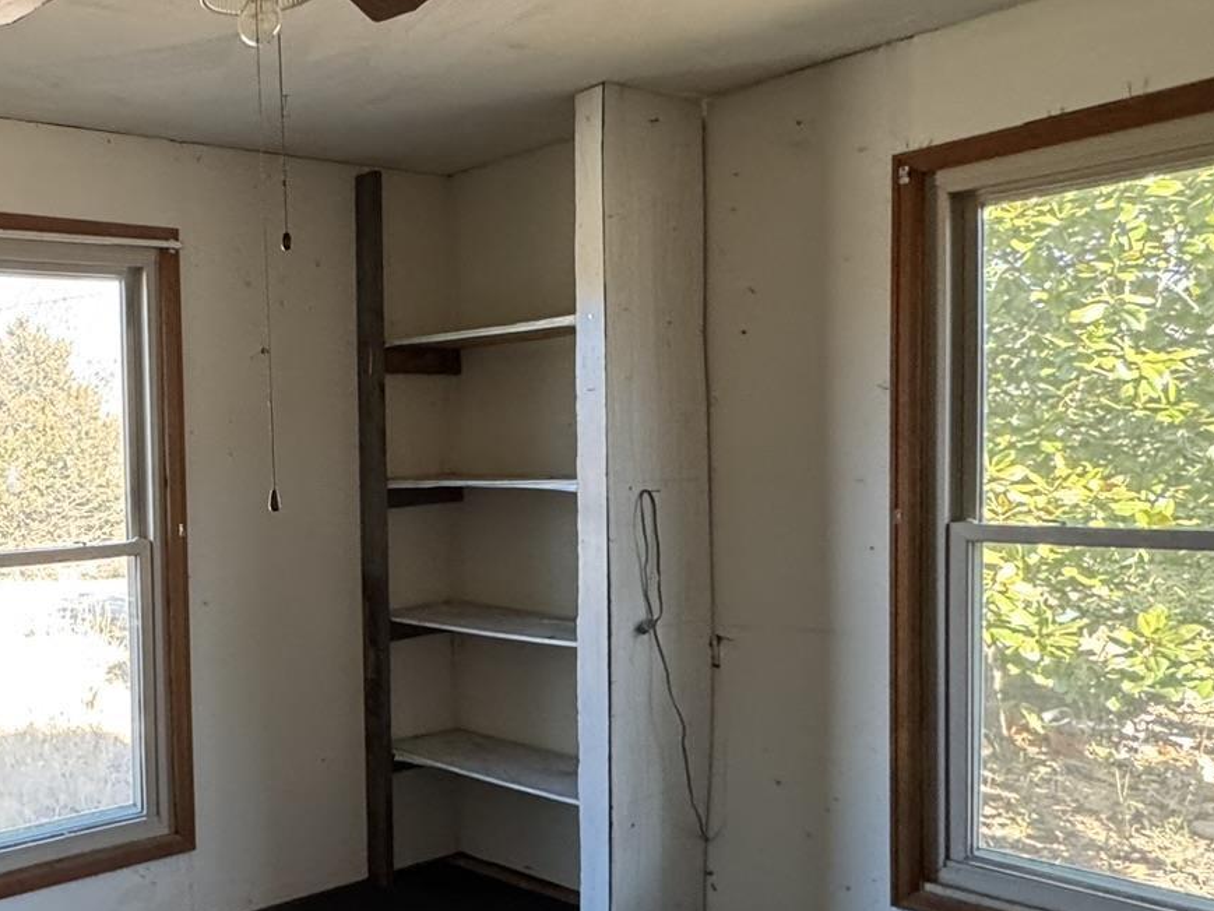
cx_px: 59
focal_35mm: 33
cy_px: 513
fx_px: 1157
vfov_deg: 42.9
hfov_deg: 47.8
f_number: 2.2
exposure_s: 1/96
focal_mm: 2.22
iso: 320
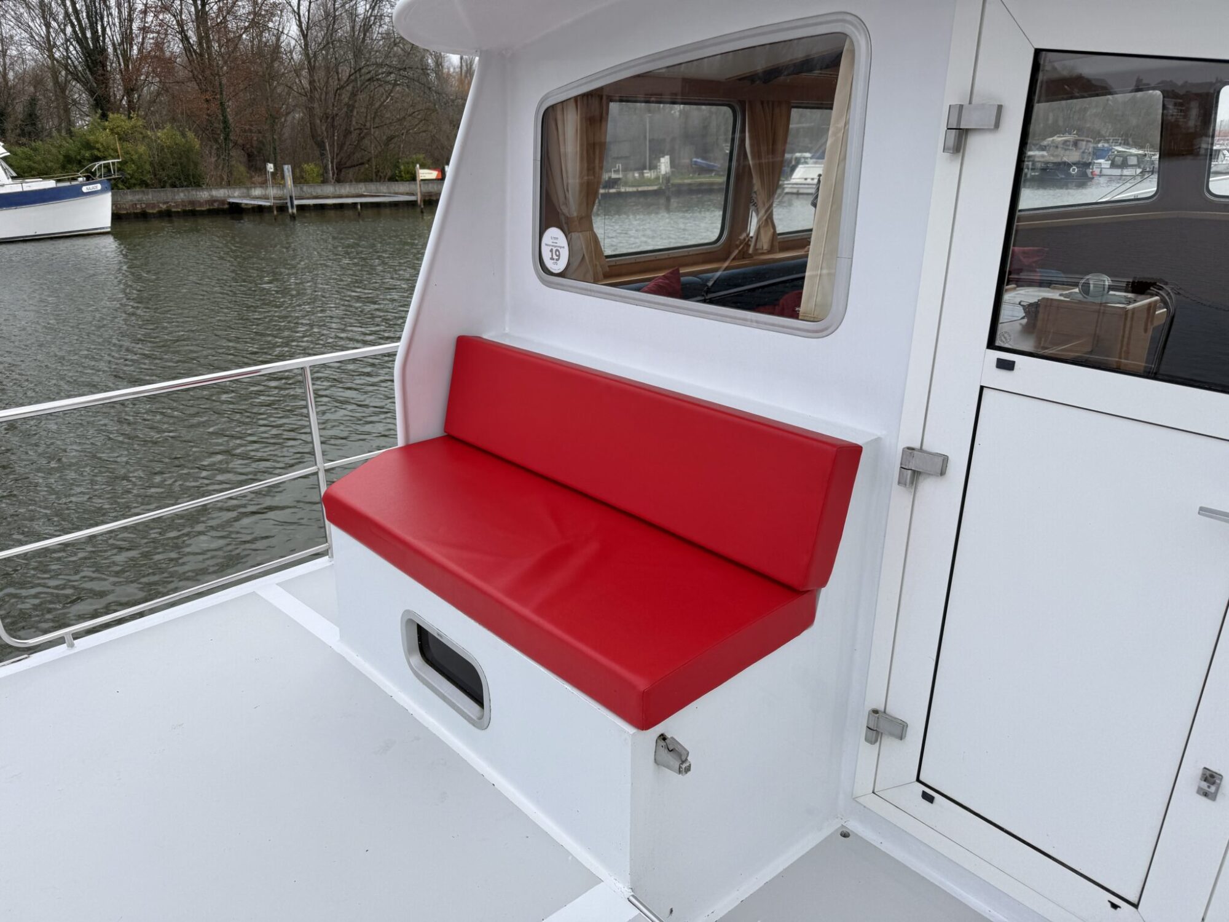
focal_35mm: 24
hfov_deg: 71.6
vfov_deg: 56.8
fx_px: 852
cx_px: 614
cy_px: 461
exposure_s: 1/920
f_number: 1.78
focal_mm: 6.76
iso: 80
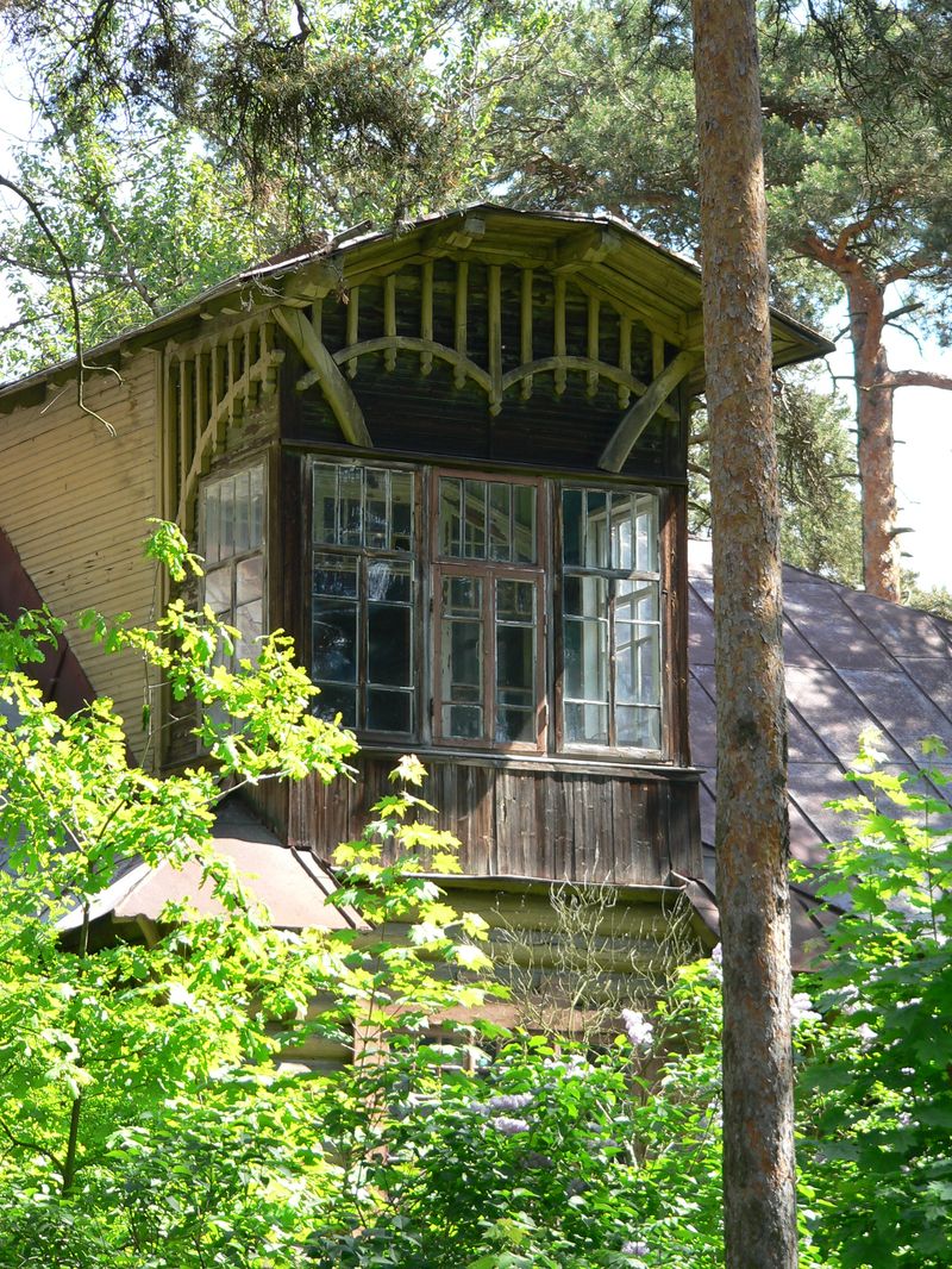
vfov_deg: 14.2
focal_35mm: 139
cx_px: 476
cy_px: 634
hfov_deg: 10.7
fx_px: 5095
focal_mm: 23.1
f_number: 3.3
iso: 80
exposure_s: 1/125
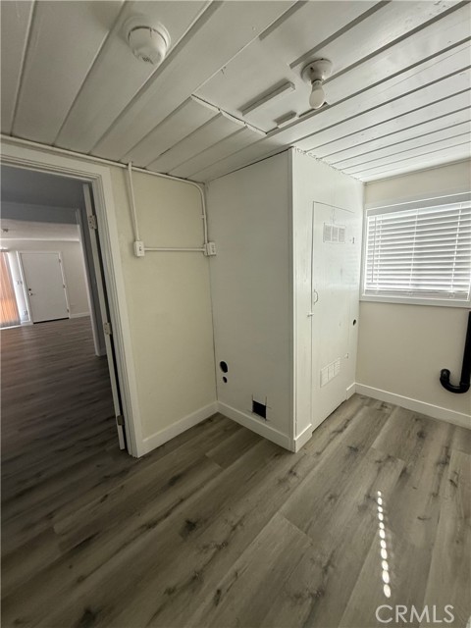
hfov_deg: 85.7
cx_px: 236
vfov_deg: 102.1
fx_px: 254
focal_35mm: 14
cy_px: 314
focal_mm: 2.22
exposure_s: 1/91
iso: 400
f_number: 2.2
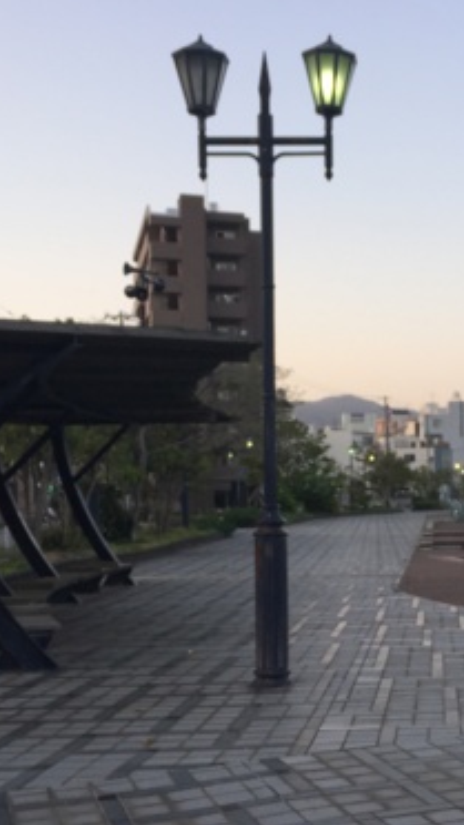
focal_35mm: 51
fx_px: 1117
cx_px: 464
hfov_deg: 22.6
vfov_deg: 40.5
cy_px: 475
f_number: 2.2
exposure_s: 1/189
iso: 32
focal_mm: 4.15
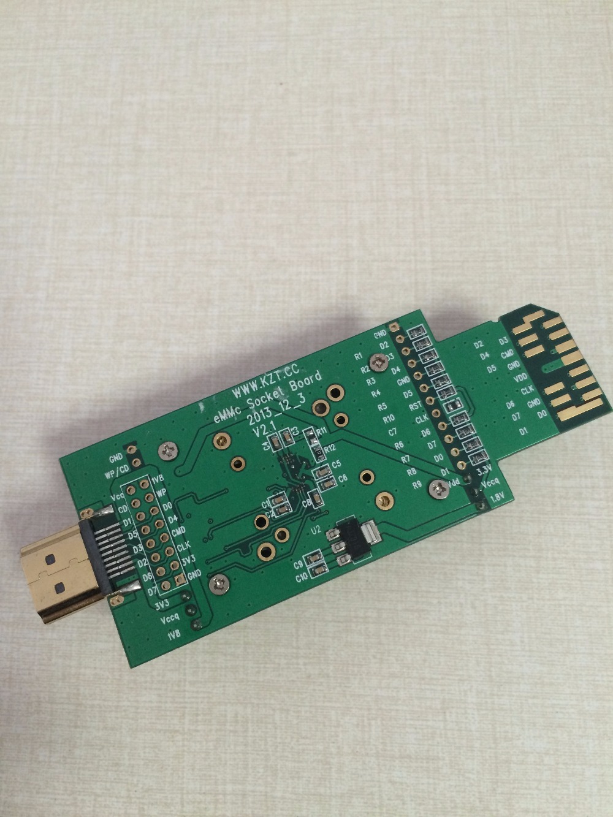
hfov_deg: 48.2
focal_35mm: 29
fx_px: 685
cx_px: 306
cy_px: 408
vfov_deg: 61.7
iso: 160
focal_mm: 4.15
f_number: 2.2
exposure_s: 1/30
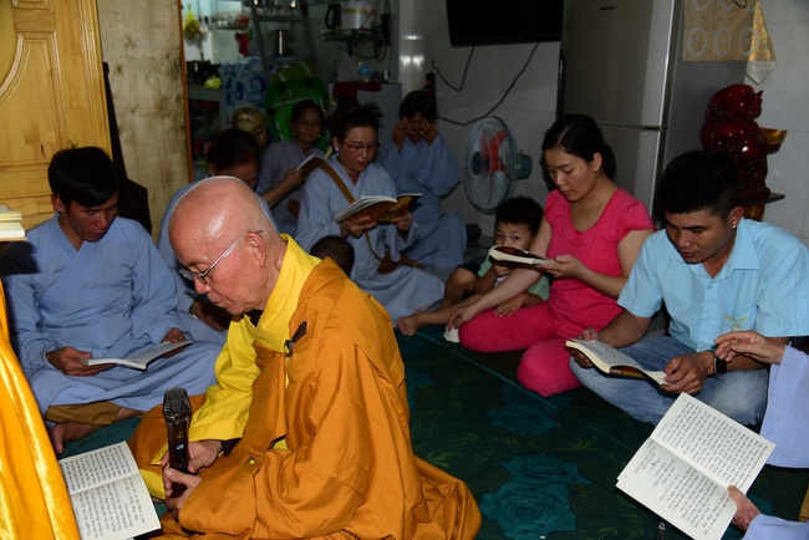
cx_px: 404
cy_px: 270
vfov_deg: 43.6
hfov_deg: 61.9
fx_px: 674
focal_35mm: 30
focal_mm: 30
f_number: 4
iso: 320
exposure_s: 1/60
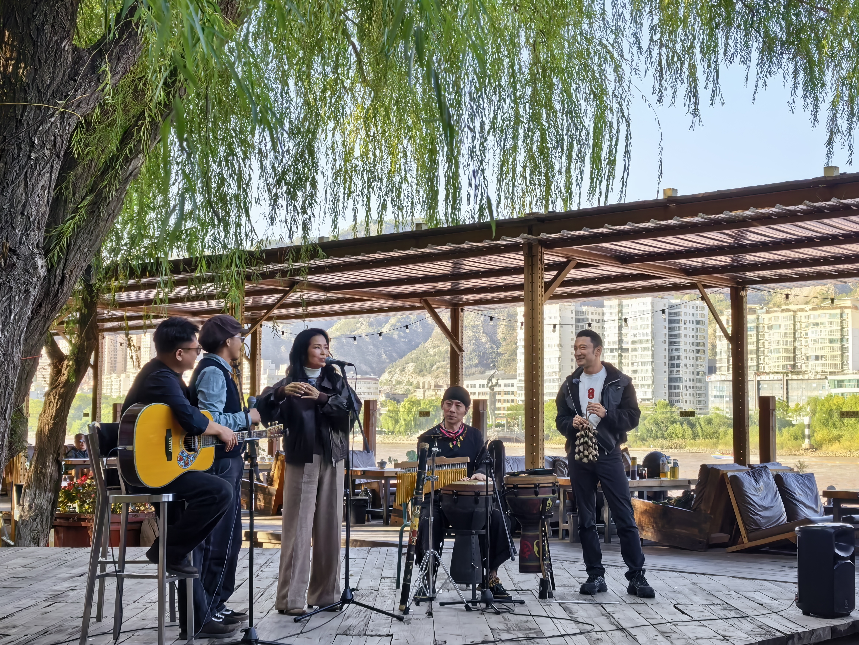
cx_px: 422
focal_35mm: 54
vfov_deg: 27.0
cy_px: 324
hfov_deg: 35.5
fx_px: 1340
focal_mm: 8.5
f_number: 2
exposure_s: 1/1152
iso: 50
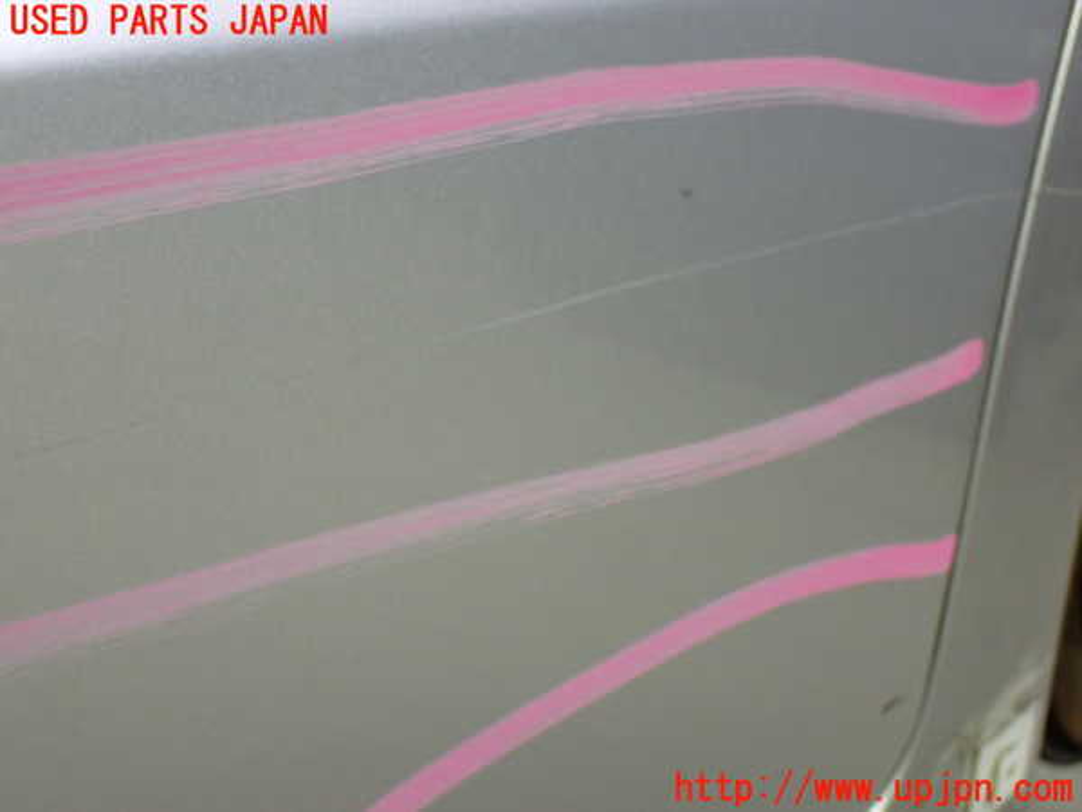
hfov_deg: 40.4
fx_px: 1469
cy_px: 406
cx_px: 541
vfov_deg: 30.9
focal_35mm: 47
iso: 800
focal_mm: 8.4
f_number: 3.1
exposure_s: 1/50
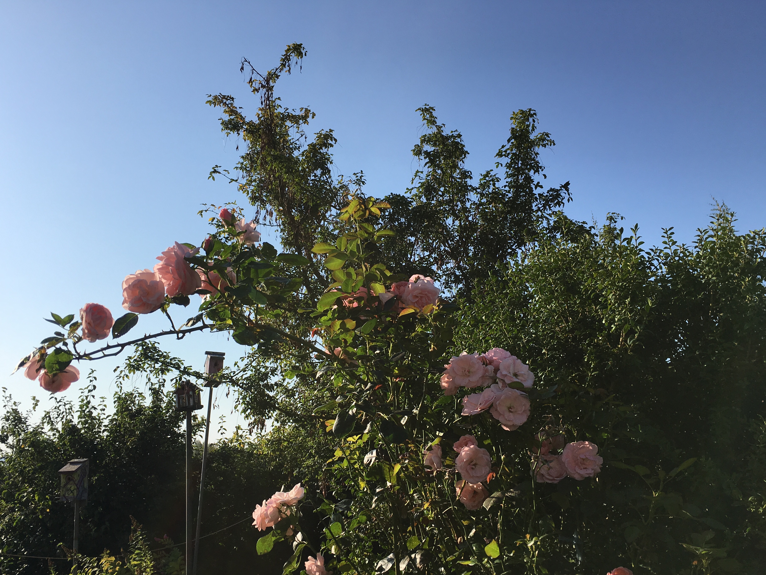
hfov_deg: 56.7
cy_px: 314
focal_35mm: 32
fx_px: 708
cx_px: 349
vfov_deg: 44.1
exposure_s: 1/2331
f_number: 2.2
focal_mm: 4.15
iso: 25
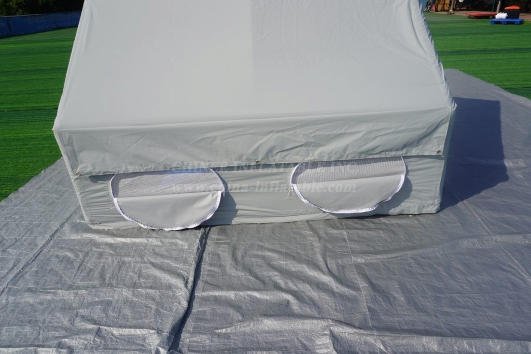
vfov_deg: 53.1
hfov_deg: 73.7
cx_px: 266
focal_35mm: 24
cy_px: 177
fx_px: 354
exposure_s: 1/250
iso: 100
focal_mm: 16
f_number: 10
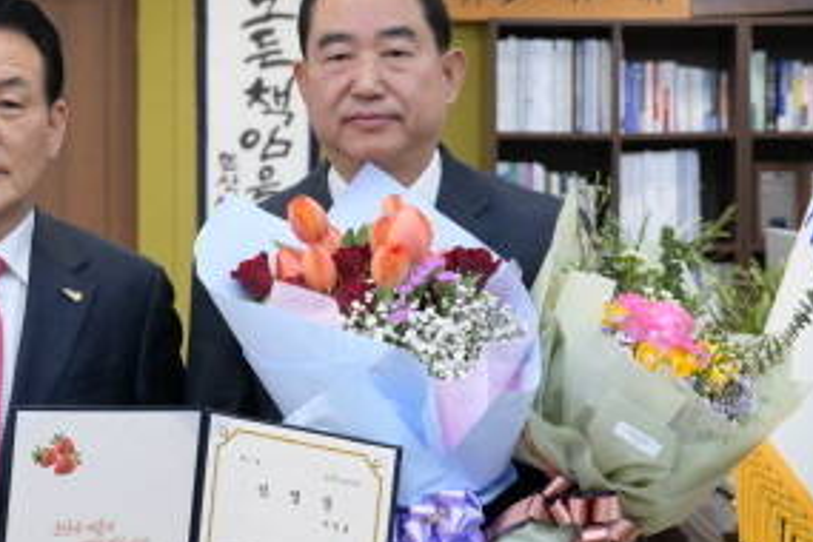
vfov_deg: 13.8
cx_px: 238
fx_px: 2236
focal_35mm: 99
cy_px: 210
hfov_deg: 20.5
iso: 2000
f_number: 5
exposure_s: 1/200
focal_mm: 44
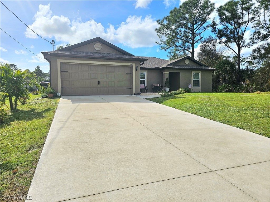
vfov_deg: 58.9
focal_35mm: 23
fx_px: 179
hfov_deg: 73.9
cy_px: 101
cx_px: 135
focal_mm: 6.3
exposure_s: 1/2000
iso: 10
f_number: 1.7
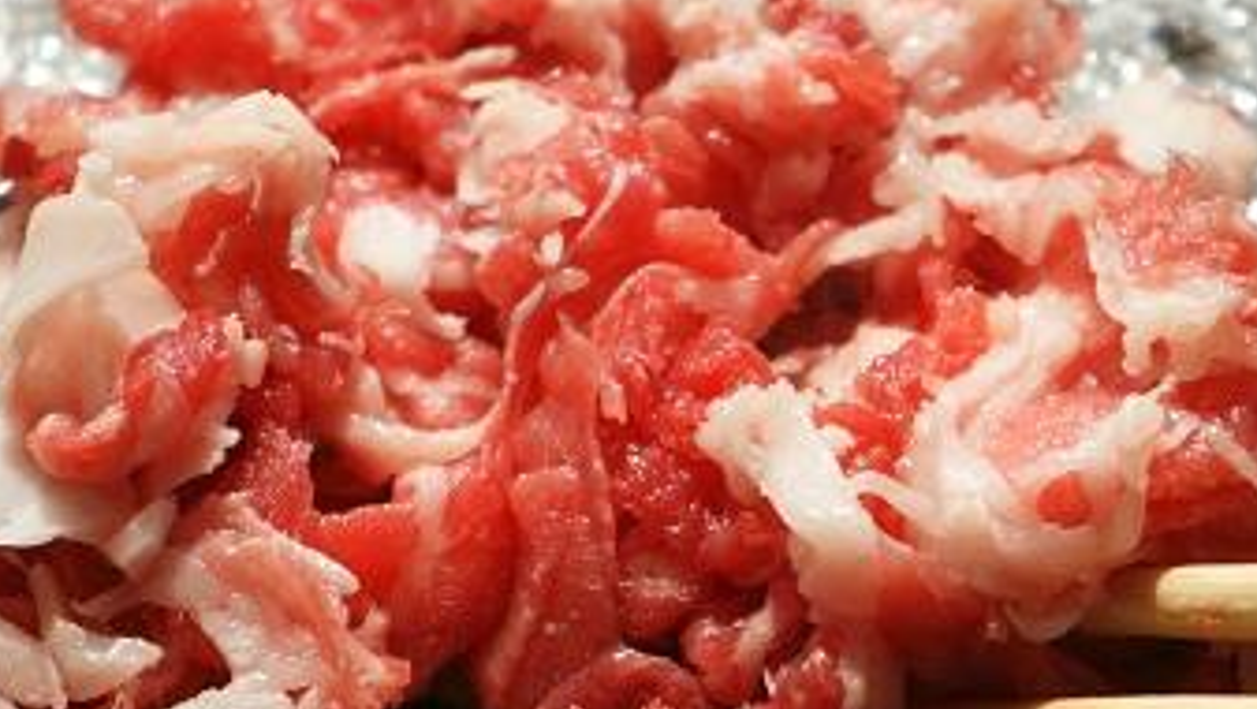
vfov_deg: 7.5
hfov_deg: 13.2
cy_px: 349
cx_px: 656
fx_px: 5436
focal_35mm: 163
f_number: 5.6
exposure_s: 1/1250
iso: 200
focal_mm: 70
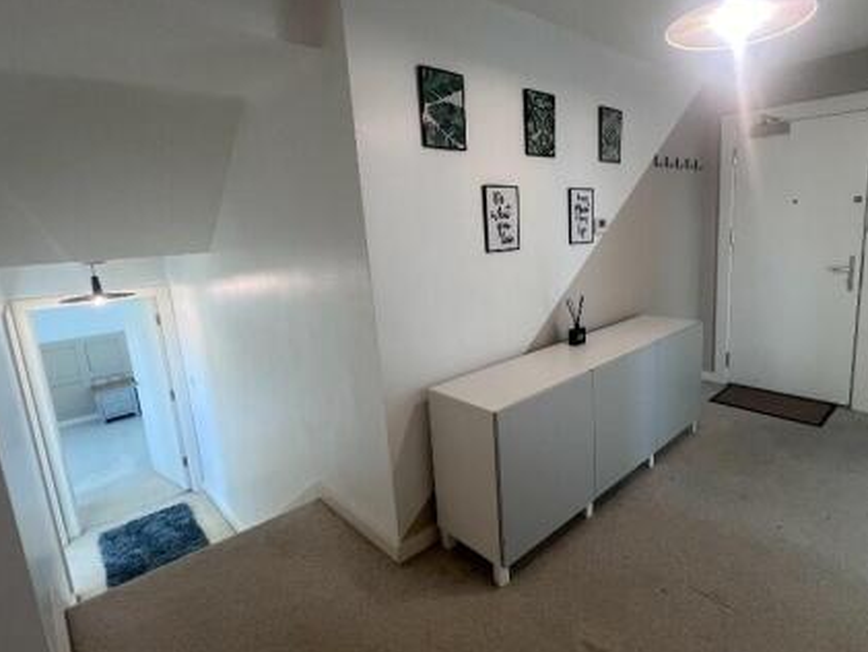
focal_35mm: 18
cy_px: 311
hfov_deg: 86.5
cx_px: 527
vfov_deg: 71.6
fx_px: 451
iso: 160
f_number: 1.8
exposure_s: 1/99
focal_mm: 1.57
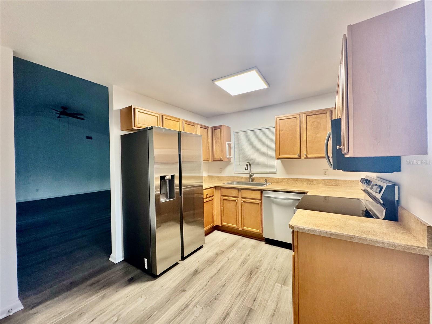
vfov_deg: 85.7
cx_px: 216
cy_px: 162
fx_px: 175
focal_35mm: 14
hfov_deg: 102.1
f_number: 2.2
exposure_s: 1/120
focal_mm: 2.22
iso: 320
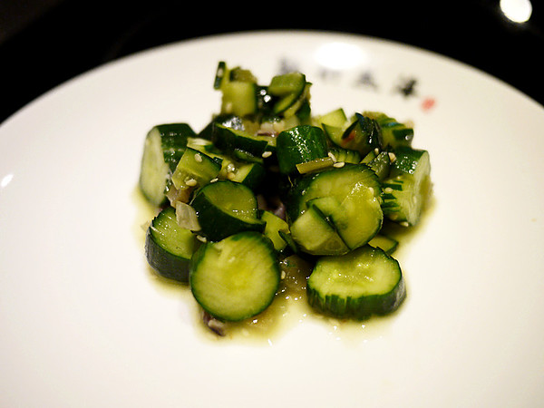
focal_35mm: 40
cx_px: 272
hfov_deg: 46.8
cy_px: 204
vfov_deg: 36.0
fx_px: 629
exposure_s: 1/60
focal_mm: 20
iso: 800
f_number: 1.7
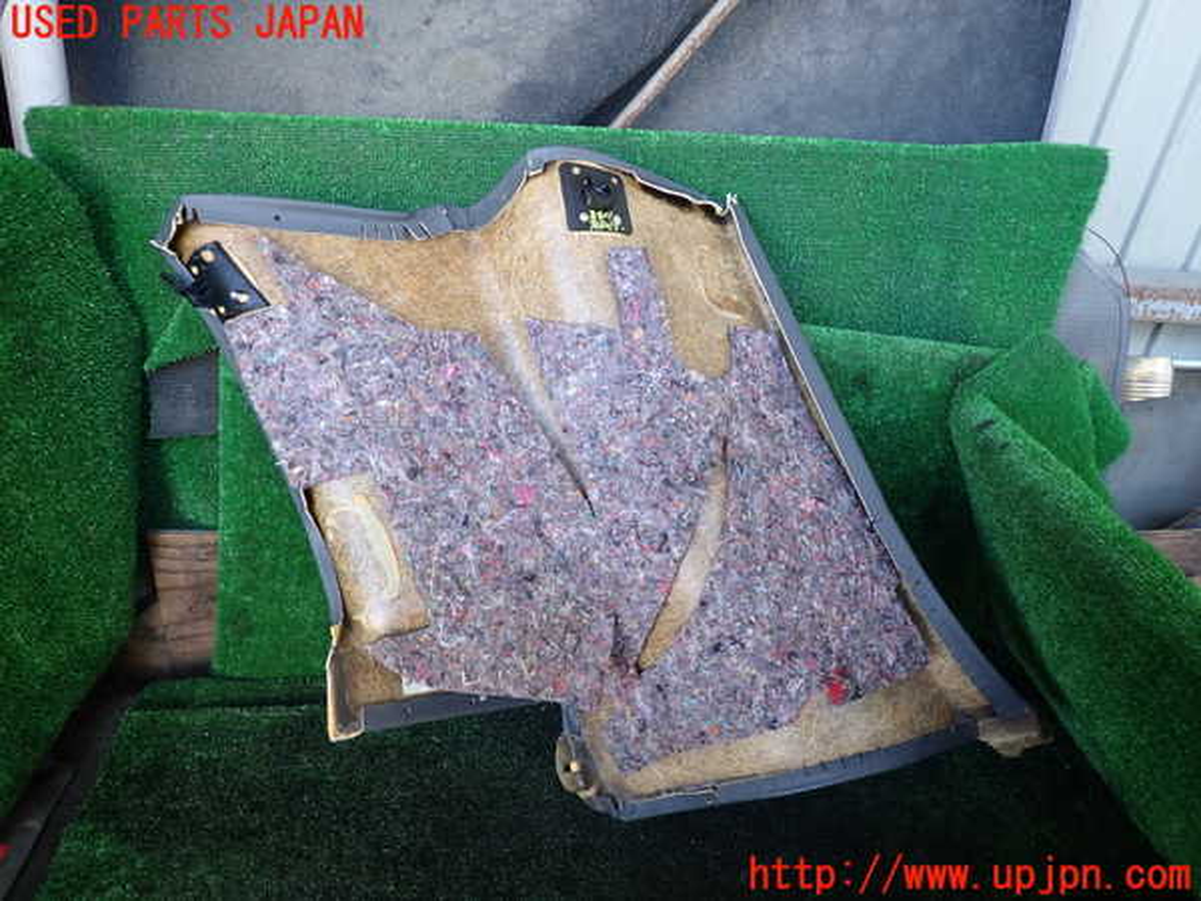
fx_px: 867
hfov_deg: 69.4
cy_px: 450
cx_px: 600
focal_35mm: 25
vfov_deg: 54.9
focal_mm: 4.5
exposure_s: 1/60
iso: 160
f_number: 2
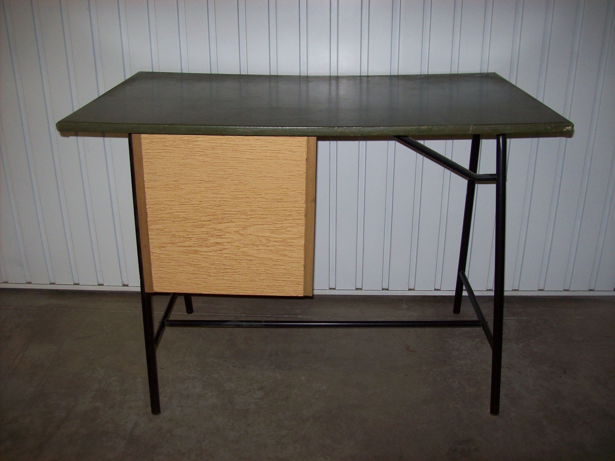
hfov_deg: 51.4
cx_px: 308
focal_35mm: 36
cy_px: 230
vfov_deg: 39.6
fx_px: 639
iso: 80
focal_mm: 6
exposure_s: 1/64
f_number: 2.7
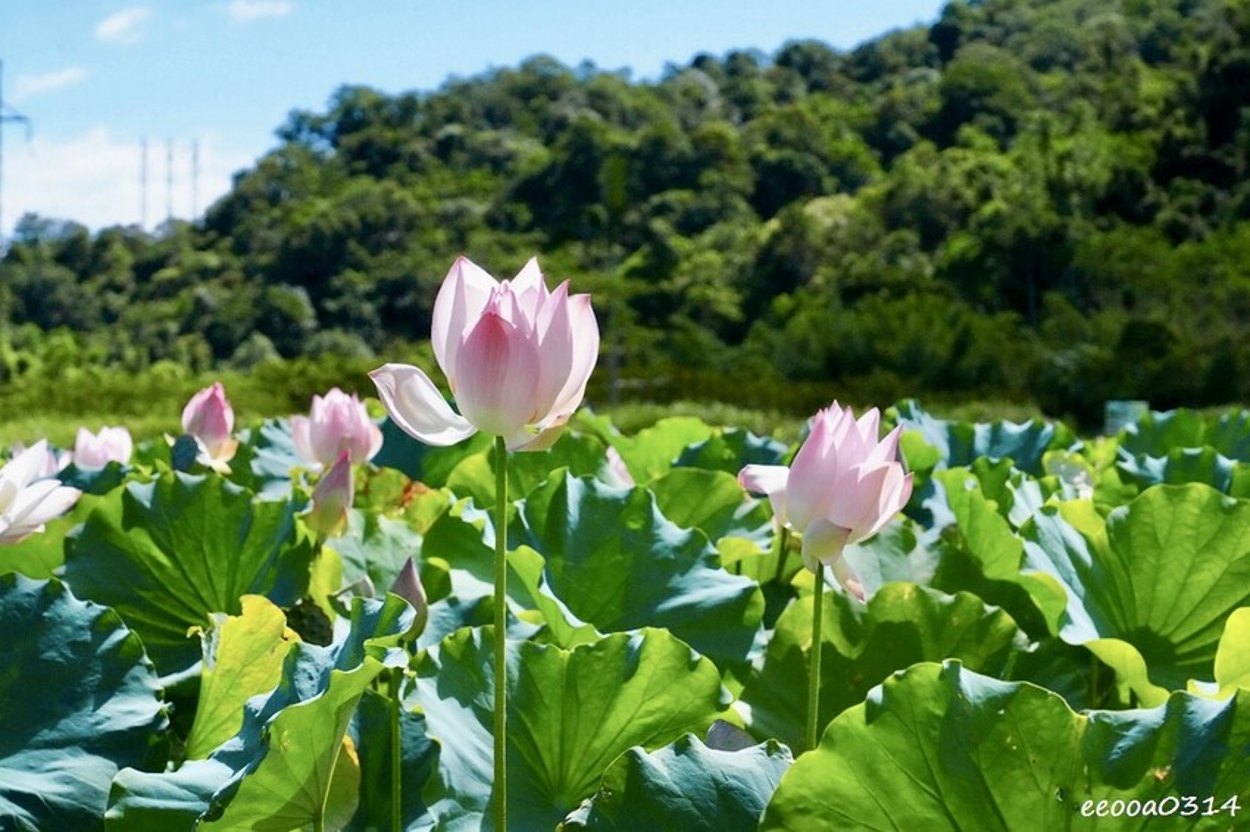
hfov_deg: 21.2
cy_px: 416
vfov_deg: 14.2
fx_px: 3332
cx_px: 625
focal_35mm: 96
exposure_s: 1/5000
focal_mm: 96
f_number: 13
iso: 6400
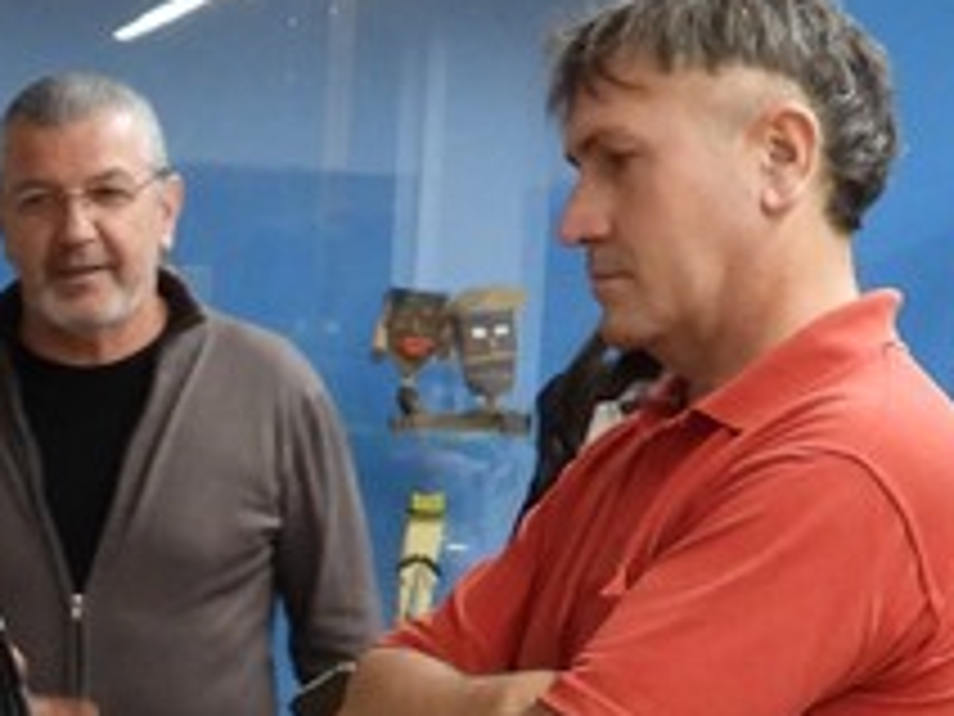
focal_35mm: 170
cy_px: 671
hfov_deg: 11.3
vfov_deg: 8.7
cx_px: -302
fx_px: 4685
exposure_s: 1/30
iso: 320
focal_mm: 5.4
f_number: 3.2
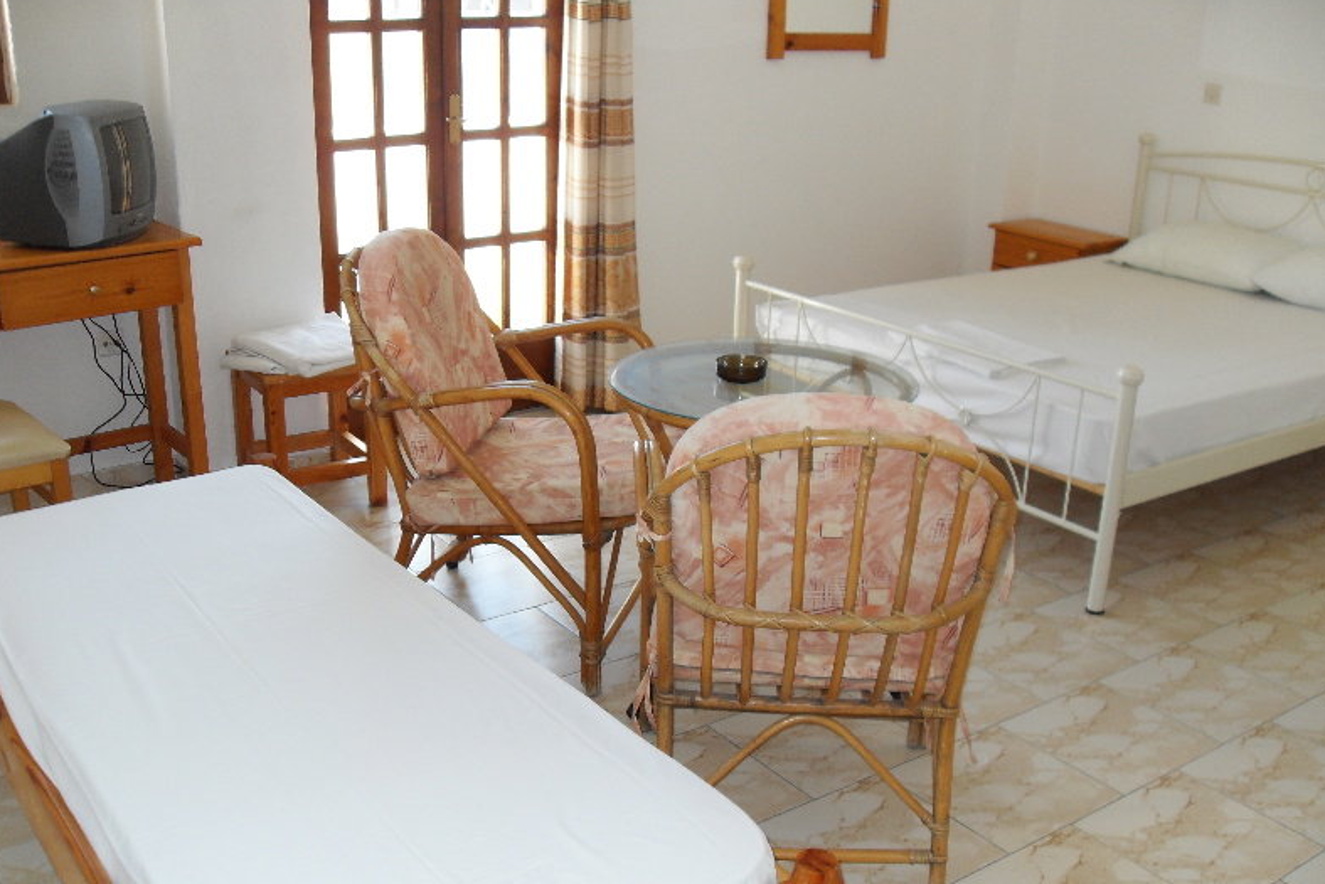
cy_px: 487
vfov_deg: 35.9
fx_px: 1362
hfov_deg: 51.9
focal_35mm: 37
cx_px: 662
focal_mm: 6.3
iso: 100
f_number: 2.8
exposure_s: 1/45
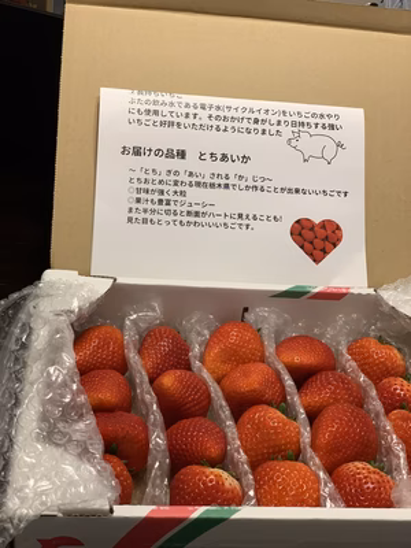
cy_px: 274
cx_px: 206
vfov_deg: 36.8
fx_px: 823
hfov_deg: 28.0
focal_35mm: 52
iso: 100
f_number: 2.4
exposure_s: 1/53
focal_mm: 6
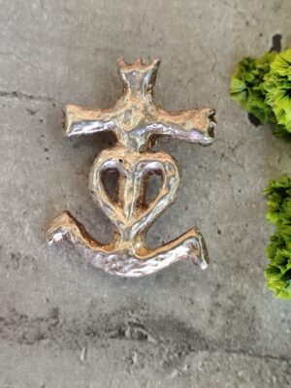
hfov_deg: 15.9
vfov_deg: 21.1
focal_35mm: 93
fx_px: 1042
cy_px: 194
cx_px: 146
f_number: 1.65
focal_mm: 6.19
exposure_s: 1/50
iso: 320
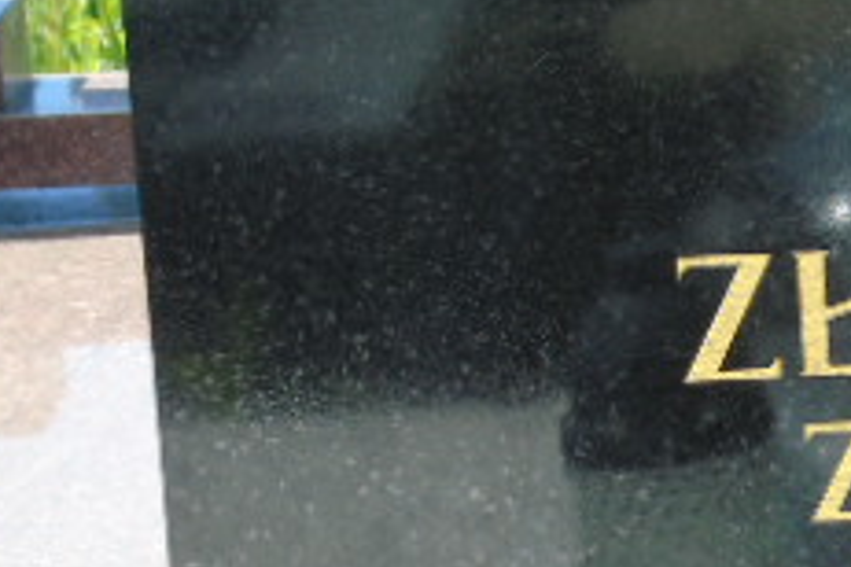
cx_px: 1124
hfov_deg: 7.5
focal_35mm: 271
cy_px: 633
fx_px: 6406
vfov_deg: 5.1
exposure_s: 1/160
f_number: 4.3
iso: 80
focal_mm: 17
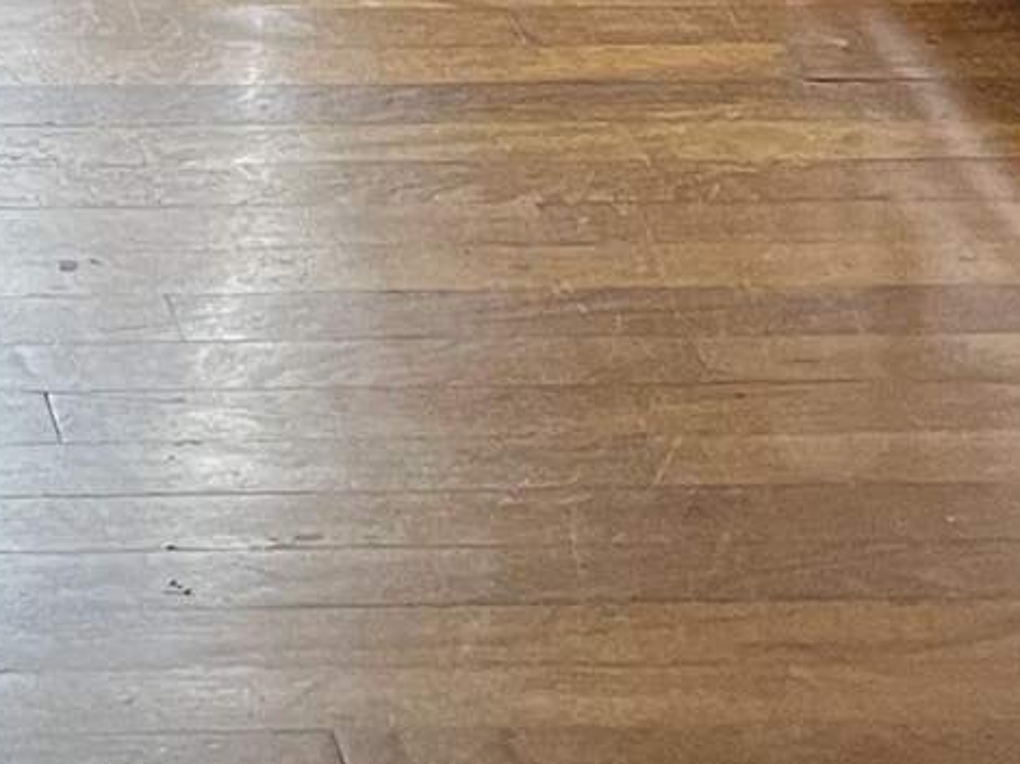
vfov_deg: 7.7
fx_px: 5007
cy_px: -1426
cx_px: -482
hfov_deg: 11.2
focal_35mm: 170
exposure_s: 1/60
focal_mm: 5.1
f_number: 1.6
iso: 160
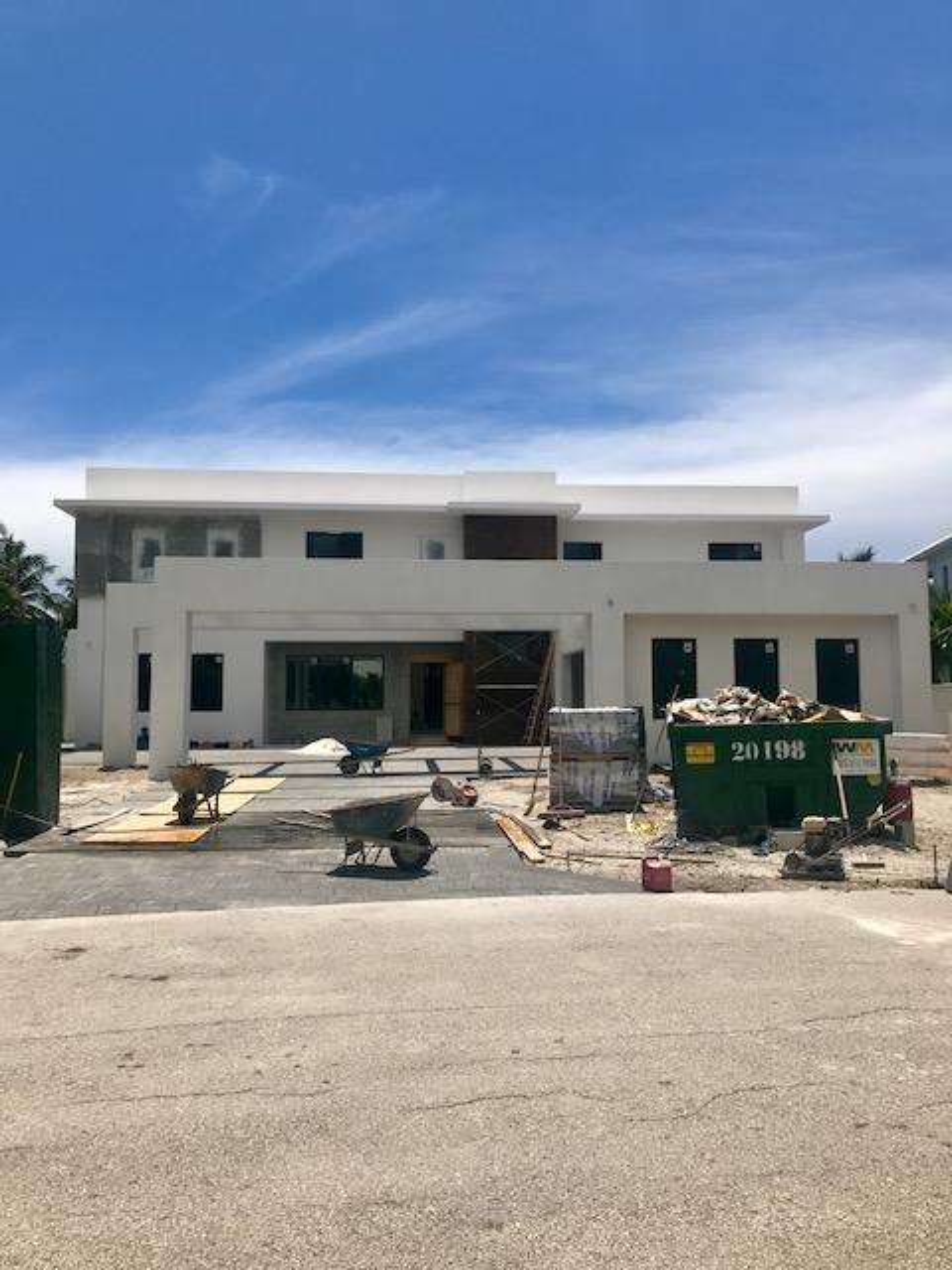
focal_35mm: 28
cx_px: 476
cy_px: 635
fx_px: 1027
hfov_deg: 49.7
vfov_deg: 63.4
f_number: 1.8
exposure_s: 1/4367
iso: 20
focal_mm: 3.99
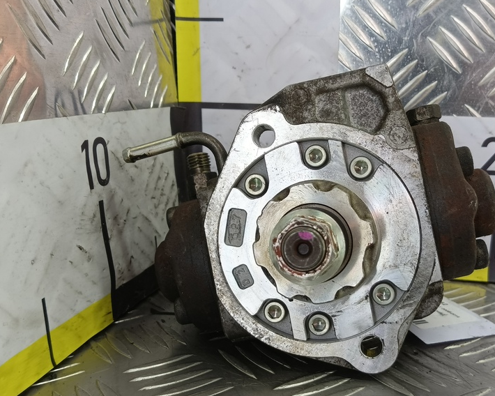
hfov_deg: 47.7
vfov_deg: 39.1
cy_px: 227
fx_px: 557
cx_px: 297
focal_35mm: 38
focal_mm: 4.11
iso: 121
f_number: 1.6
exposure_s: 1/50
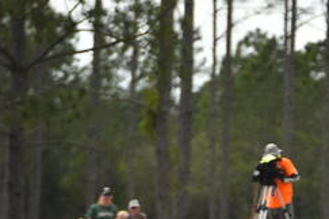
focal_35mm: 803
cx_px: 615
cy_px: 342
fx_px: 7338
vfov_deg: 1.7
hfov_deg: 2.6
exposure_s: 1/2000
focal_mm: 200
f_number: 4
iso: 400
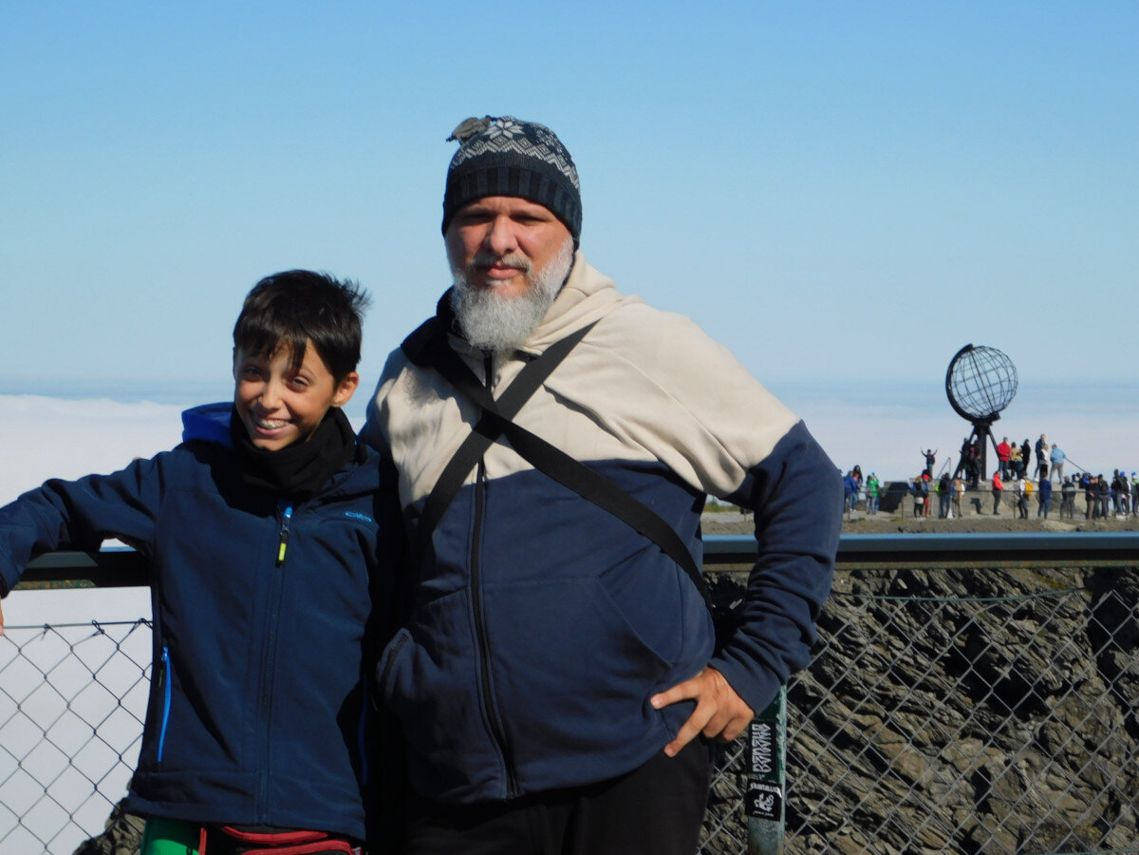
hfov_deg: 21.5
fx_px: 2994
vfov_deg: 16.2
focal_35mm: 91
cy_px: 428
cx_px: 570
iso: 125
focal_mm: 16.1
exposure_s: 1/400
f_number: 9
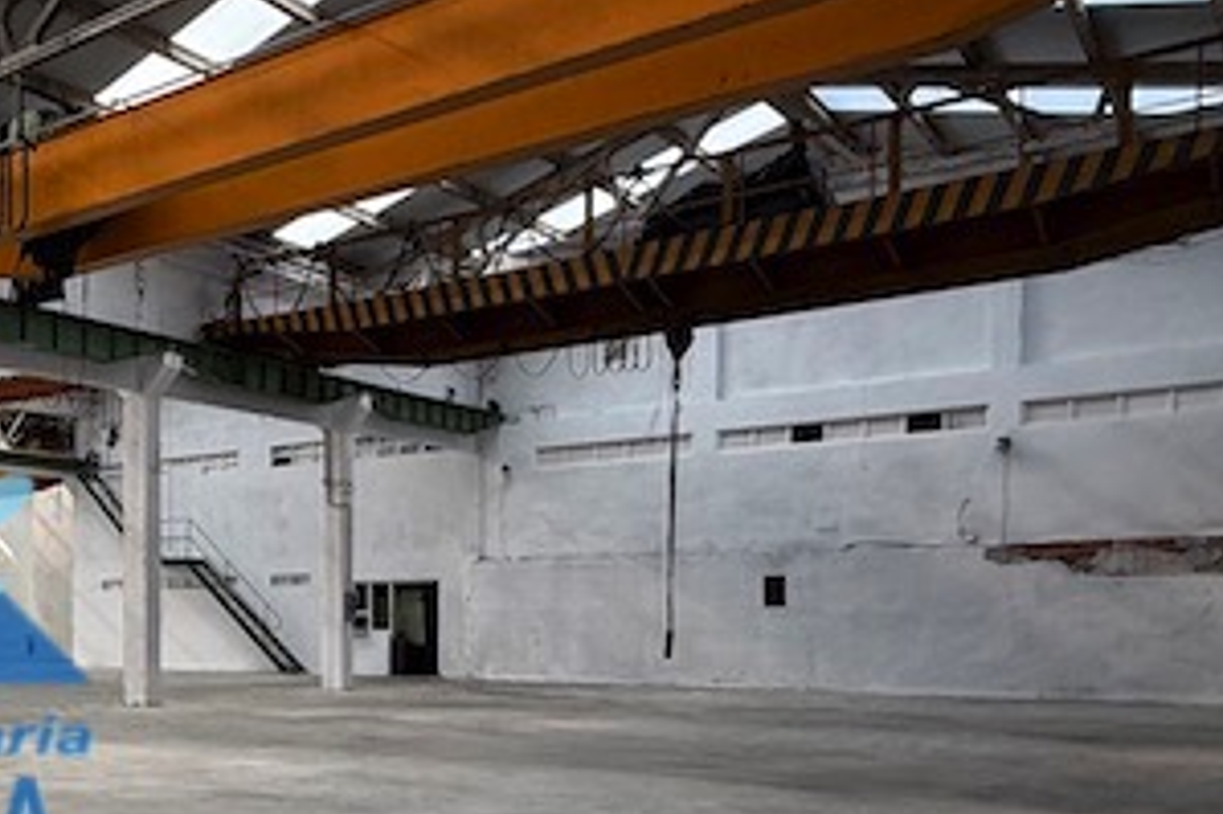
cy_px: 650
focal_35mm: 39
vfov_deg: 33.2
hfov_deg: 40.4
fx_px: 1324
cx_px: -110
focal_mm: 2.22
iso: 64
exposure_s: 1/152
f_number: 2.2
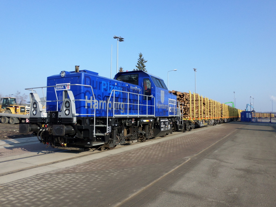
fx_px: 199
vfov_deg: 54.9
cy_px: 104
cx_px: 138
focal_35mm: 25
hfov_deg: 69.4
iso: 80
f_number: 2.5
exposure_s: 1/1000
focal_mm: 4.5
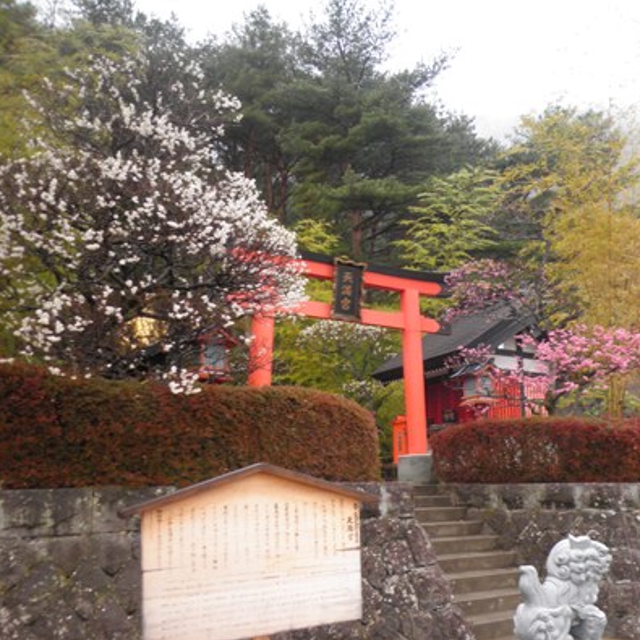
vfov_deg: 52.5
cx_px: 365
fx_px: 648
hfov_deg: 52.4
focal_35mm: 31
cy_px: 321
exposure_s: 1/50
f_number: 2.8
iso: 64
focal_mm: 4.7
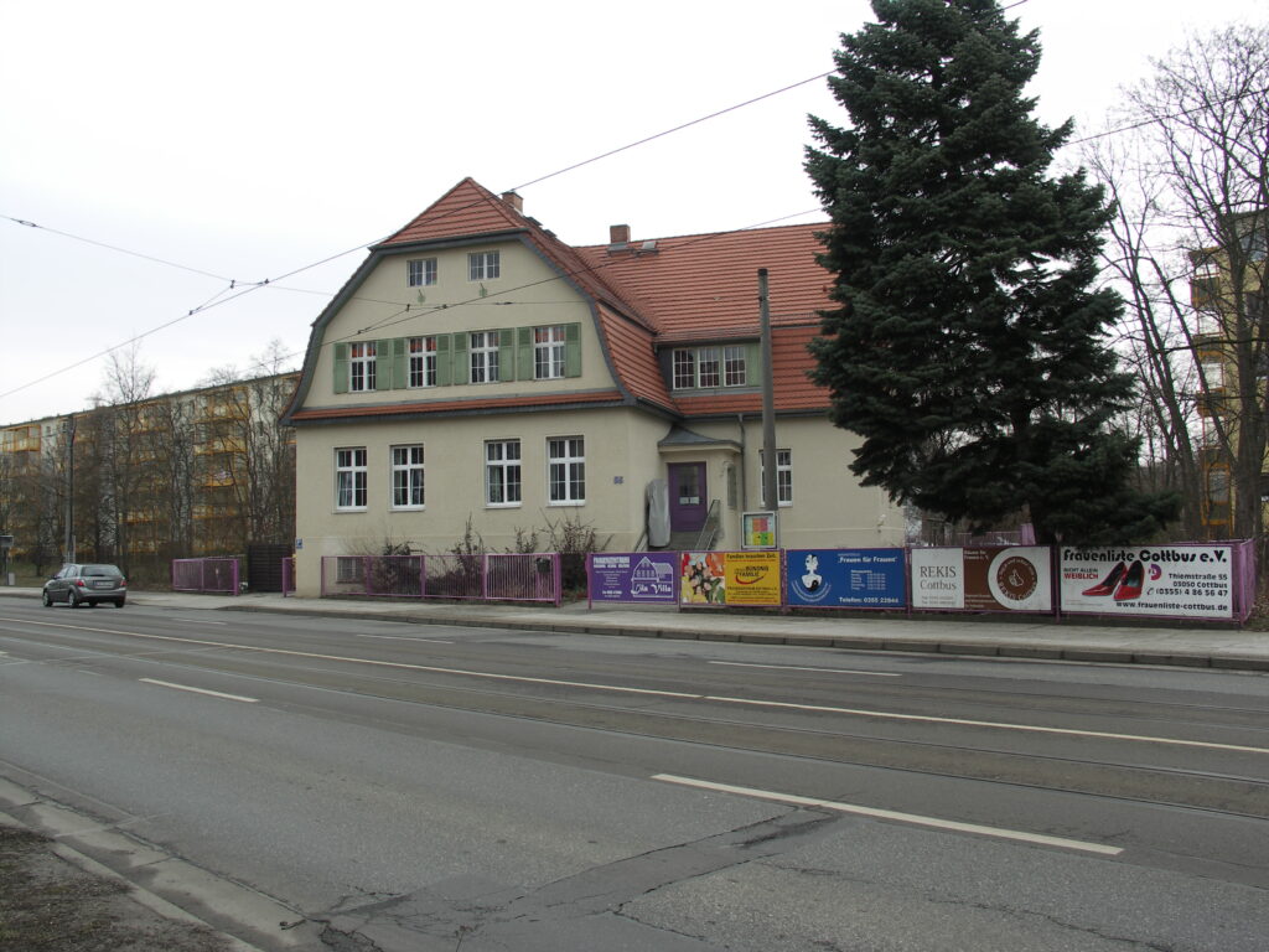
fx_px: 1136
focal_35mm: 31
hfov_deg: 58.4
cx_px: 634
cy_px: 476
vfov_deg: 45.4
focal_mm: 8.2
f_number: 4.5
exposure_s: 1/160
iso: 50
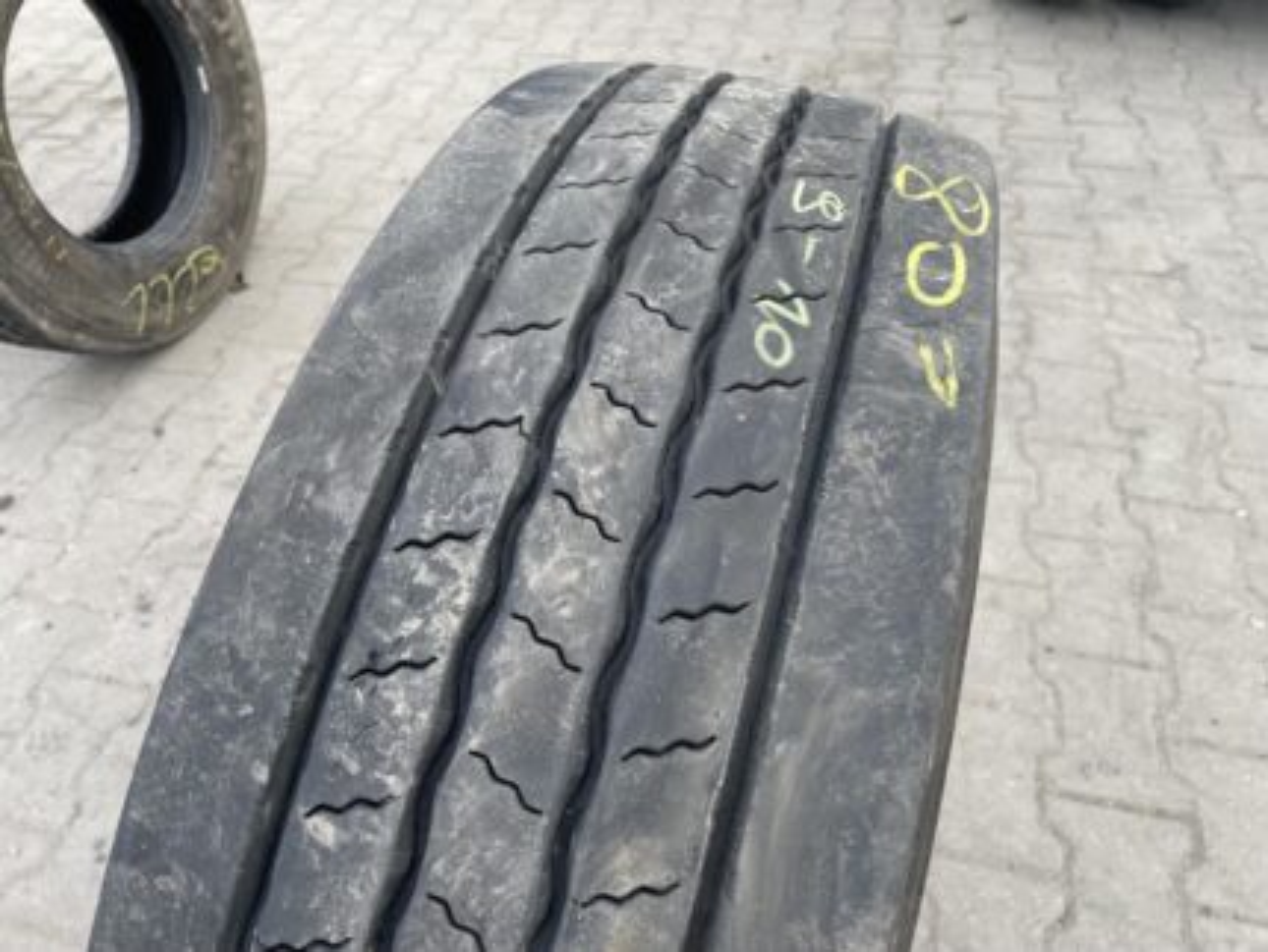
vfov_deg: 53.1
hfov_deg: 67.3
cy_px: 476
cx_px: 634
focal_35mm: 26
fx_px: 953
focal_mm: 4.2
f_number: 1.6
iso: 32
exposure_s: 1/225
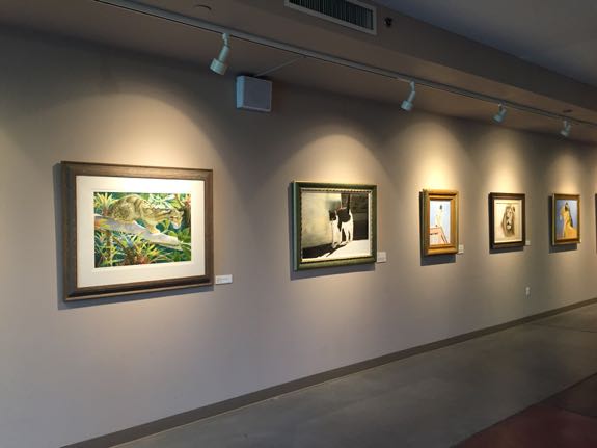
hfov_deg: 61.7
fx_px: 500
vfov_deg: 48.2
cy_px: 224
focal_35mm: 29
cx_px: 298
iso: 125
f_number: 2.2
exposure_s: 1/30
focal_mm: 4.15
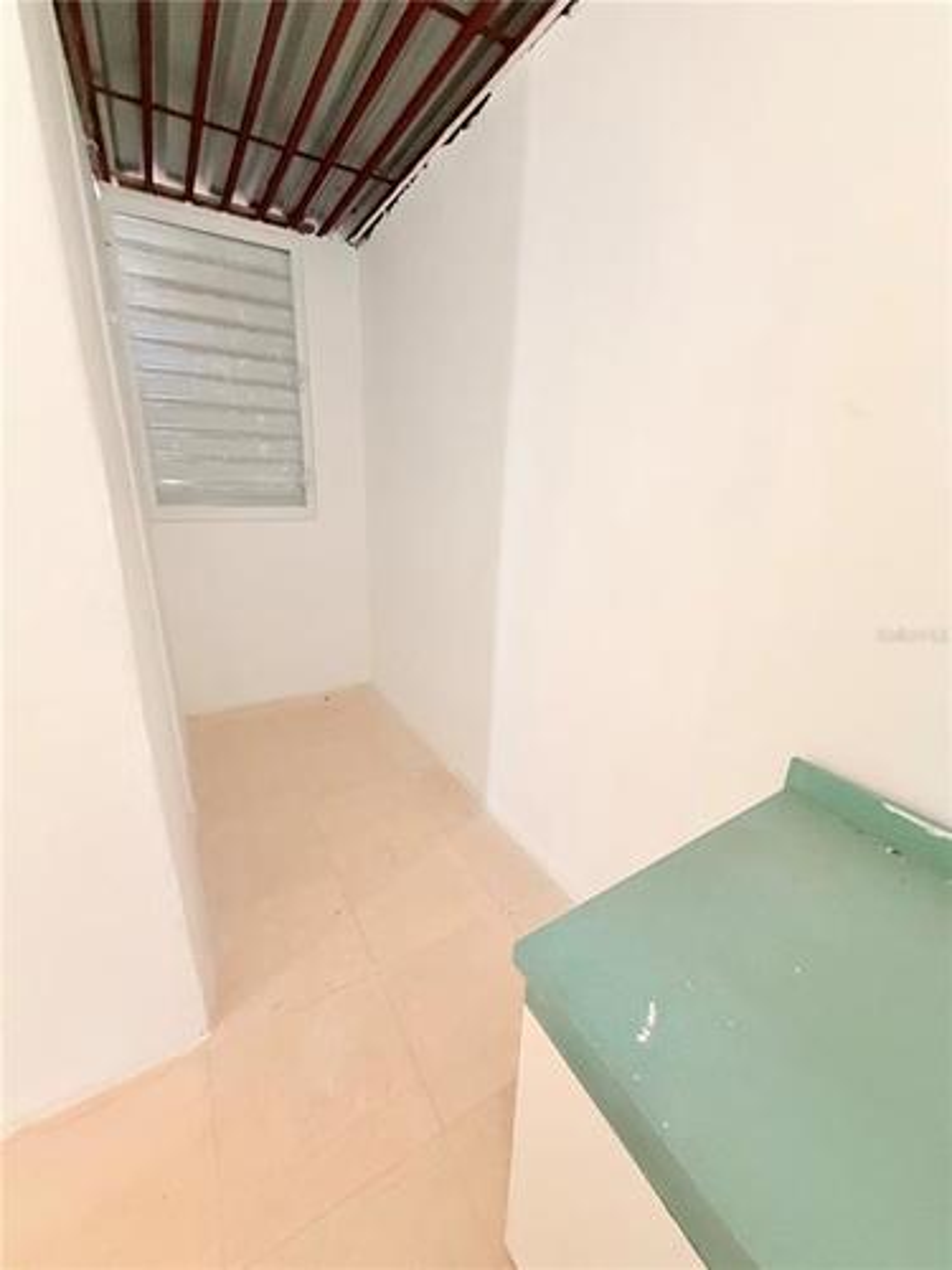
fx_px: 513
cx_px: 476
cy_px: 635
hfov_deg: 85.7
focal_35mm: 14
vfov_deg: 102.1
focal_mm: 2.22
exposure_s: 1/60
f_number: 2.2
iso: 500
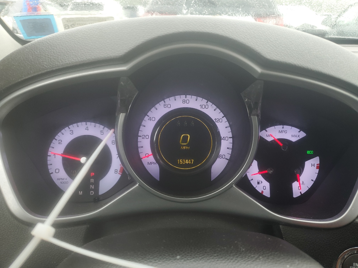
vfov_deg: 53.1
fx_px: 269
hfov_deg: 67.3
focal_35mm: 26
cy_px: 134
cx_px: 179
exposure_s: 1/120
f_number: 1.5
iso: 53
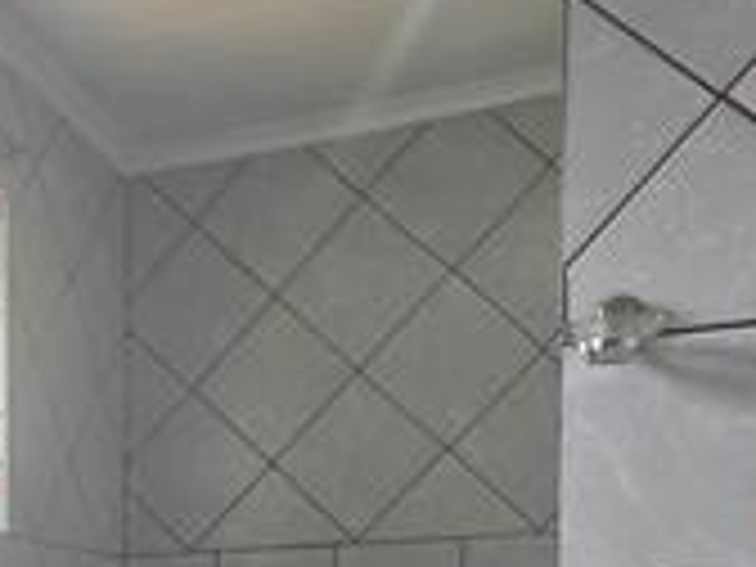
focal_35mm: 62
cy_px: 783
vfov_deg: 21.0
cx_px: -63
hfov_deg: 28.5
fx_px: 1354
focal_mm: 2.2
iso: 32
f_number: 1.9
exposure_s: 1/101
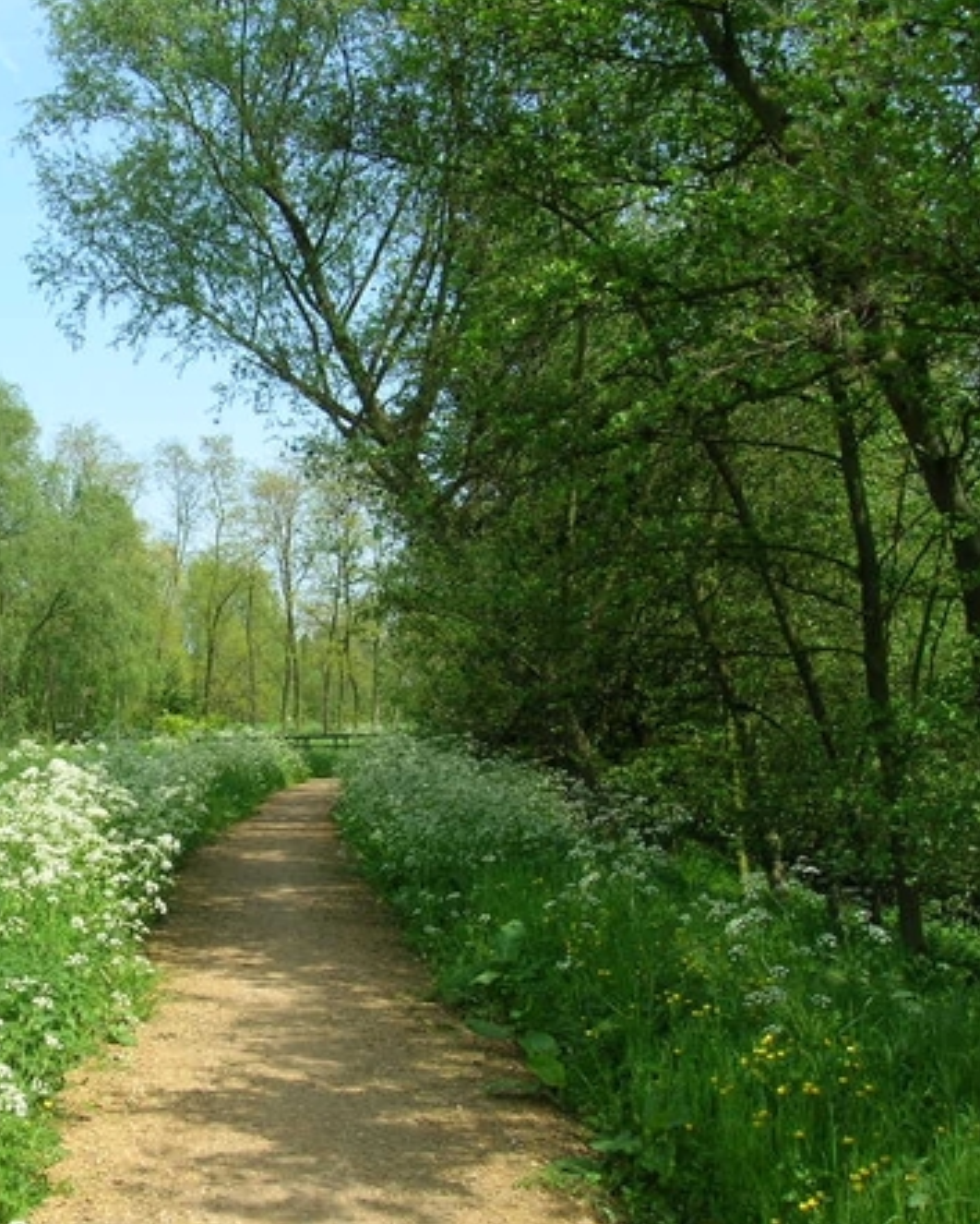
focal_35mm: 45
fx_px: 1630
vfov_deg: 41.1
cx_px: 183
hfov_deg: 32.5
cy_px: 604
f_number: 4.9
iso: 50
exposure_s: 1/191
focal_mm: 5.7
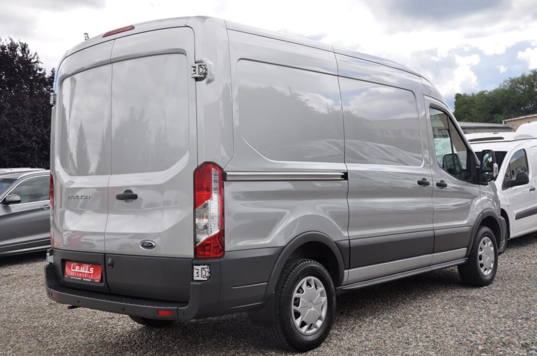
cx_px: 268
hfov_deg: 43.7
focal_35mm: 45
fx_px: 670
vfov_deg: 29.8
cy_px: 178
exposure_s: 1/320
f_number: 9
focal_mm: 30
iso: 500
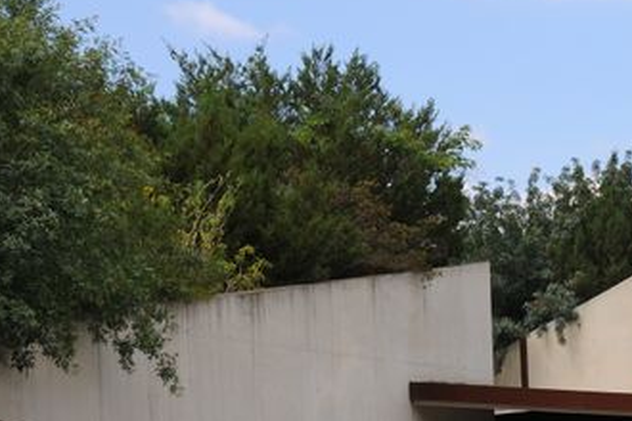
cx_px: 776
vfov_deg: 10.9
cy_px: 472
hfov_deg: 15.8
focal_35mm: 124
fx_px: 2177
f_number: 10
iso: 200
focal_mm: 40
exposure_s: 1/200
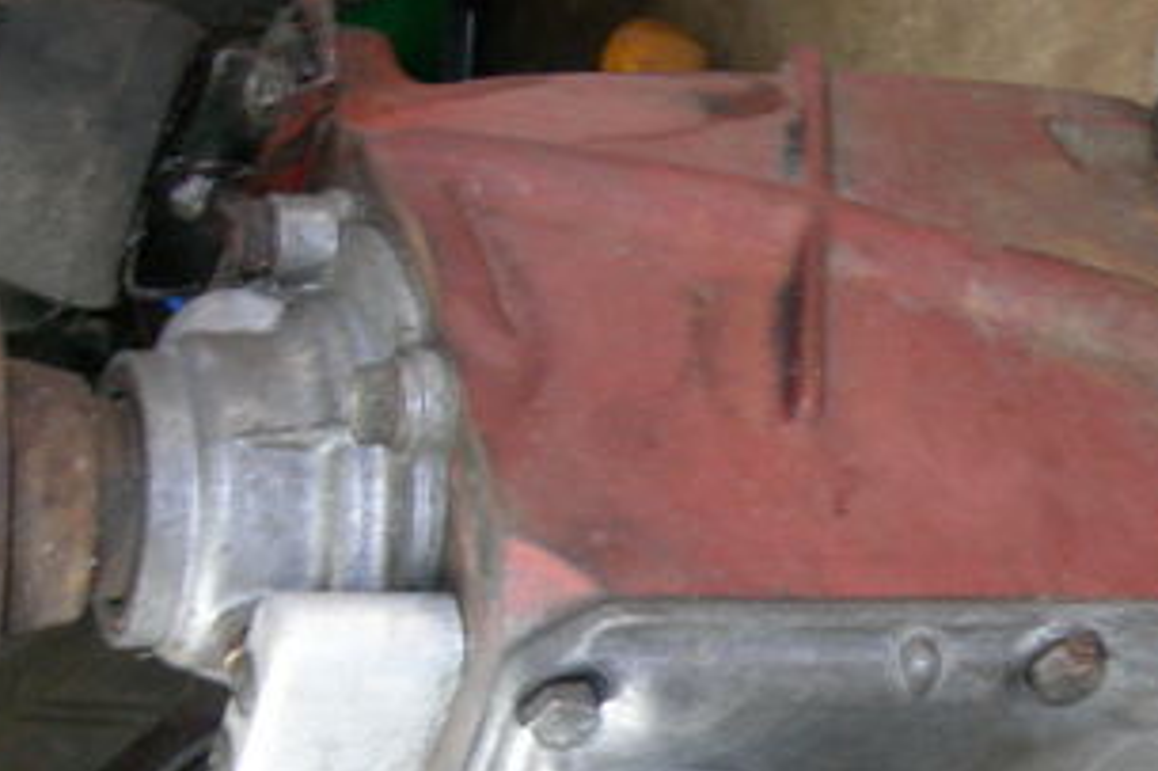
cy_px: 630
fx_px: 2668
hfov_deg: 23.7
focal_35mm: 83
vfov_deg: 16.3
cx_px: 1093
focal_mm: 7.8
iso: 200
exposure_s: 1/11
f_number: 2.8
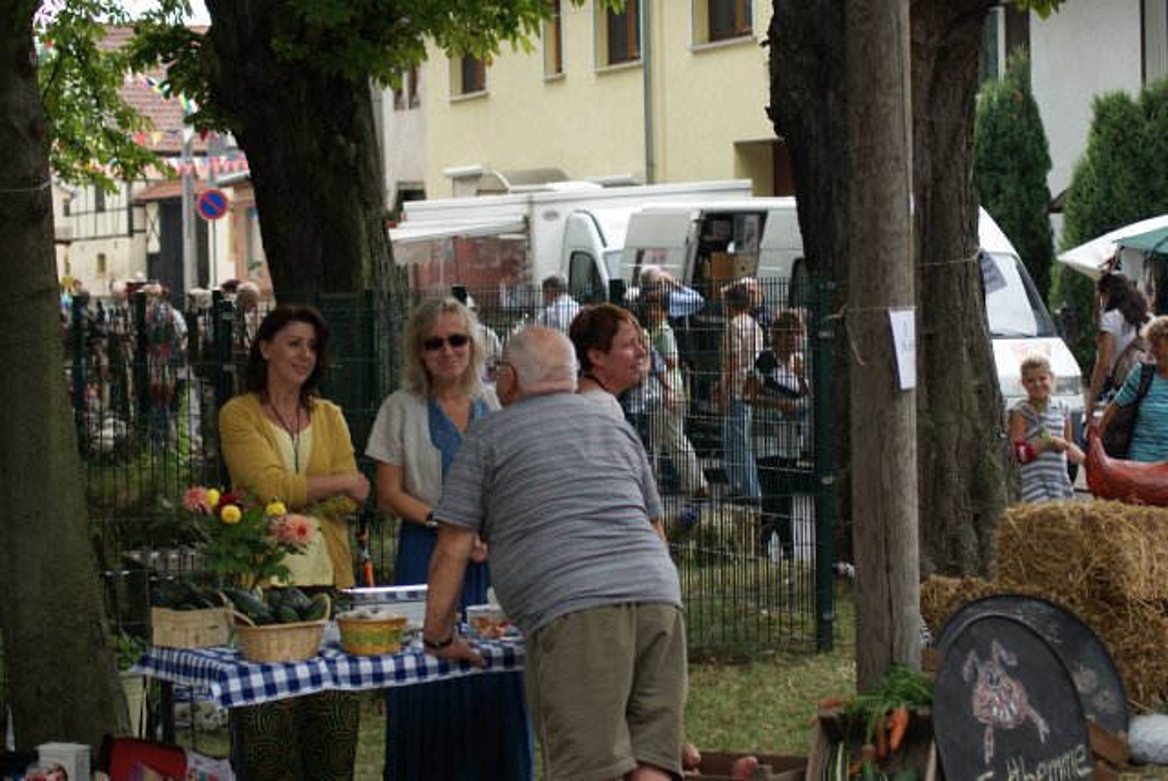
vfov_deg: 13.1
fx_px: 3410
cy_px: 390
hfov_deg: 19.4
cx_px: 584
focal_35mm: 105
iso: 100
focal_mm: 70
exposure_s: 1/125
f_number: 4.5
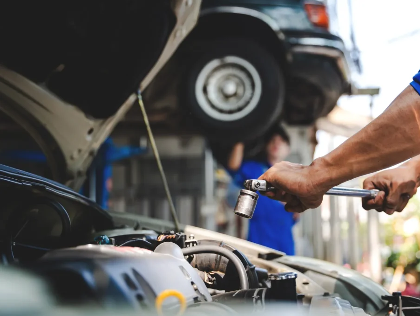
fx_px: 590
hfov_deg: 39.1
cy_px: 159
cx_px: 238
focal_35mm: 49
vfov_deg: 29.9
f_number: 2.8
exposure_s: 1/320
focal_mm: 44.6
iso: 250
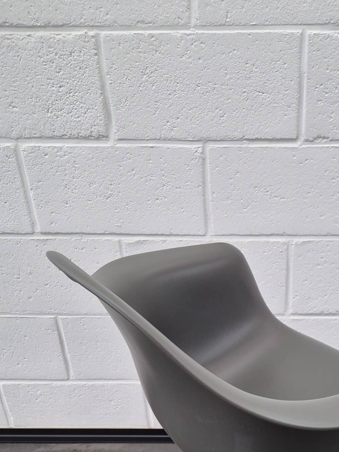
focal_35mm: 43
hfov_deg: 32.7
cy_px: 418
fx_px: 561
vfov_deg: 40.1
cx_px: 270
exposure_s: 1/100
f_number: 1.8
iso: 320
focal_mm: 5.4
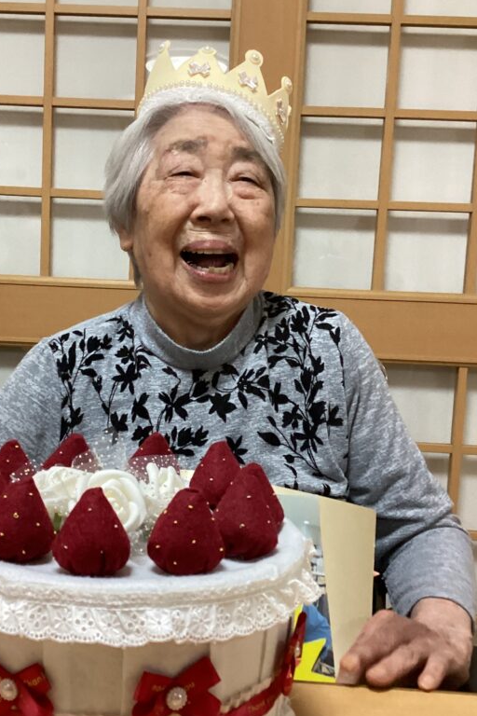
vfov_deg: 45.4
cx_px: 180
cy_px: 379
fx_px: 855
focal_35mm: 43
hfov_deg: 31.1
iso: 320
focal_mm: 3.3
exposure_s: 1/60
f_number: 2.4
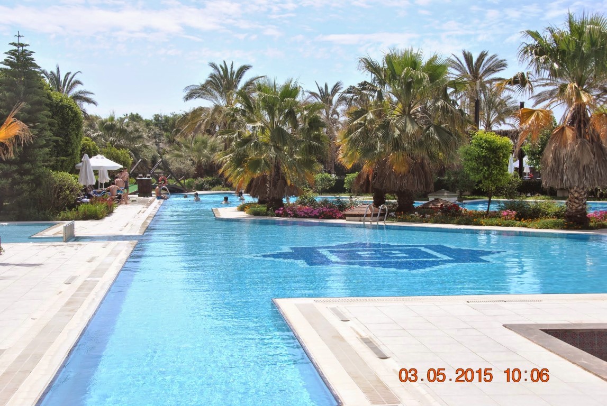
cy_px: 203
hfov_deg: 37.8
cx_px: 304
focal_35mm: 52
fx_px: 886
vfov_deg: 25.8
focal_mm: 35
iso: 100
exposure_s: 1/250
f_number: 8
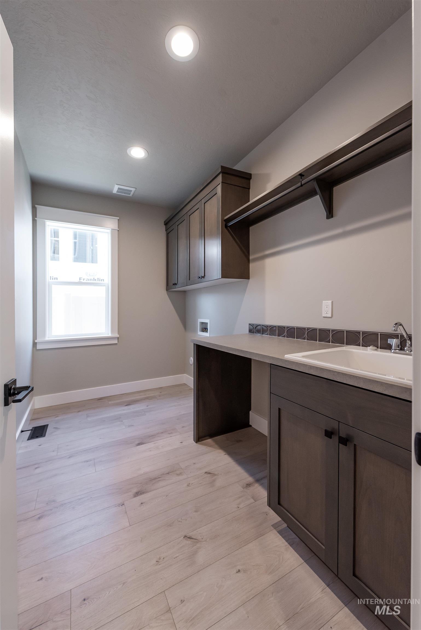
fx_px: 245
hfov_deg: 81.3
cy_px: 315
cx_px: 210
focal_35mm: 14
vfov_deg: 104.2
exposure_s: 1/50
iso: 1250
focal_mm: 14
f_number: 5
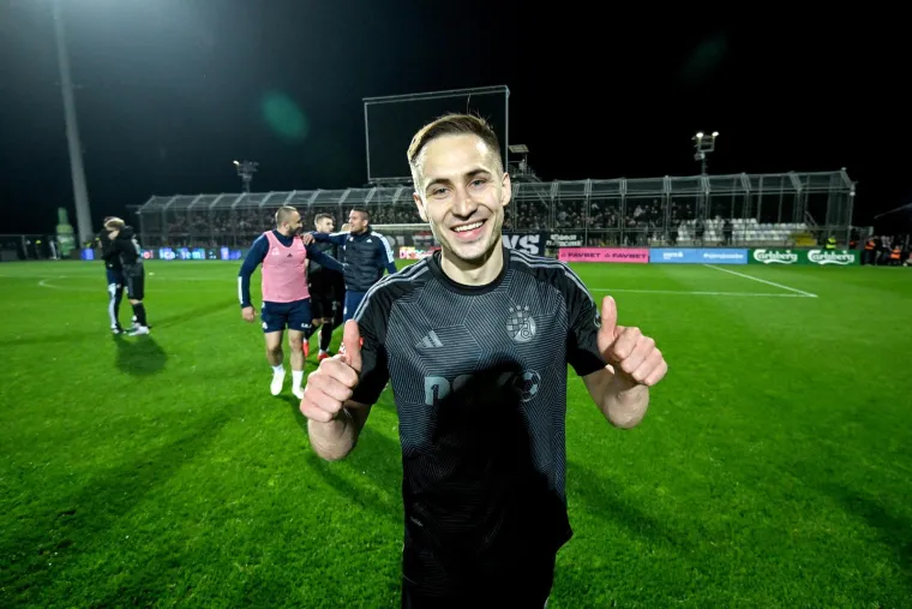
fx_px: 405
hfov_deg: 96.7
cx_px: 456
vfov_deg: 73.8
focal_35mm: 16
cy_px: 304
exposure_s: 1/1600
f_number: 4
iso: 4000
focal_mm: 16
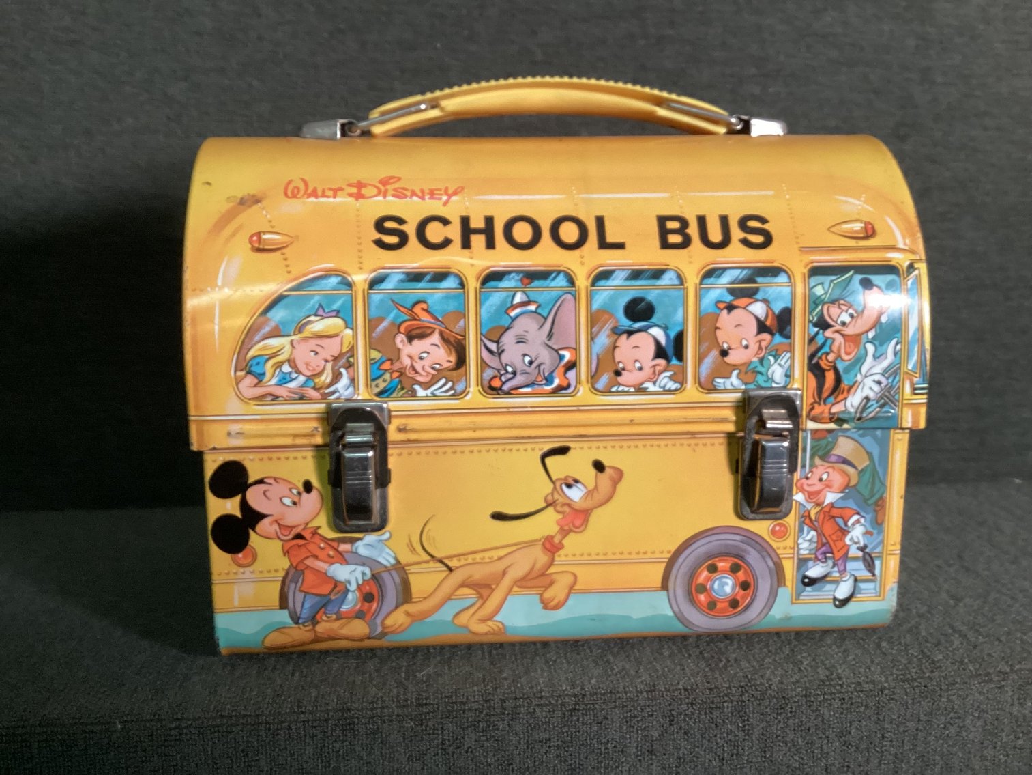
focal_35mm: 31
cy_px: 388
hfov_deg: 58.3
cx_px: 516
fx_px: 924
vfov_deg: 45.4
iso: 250
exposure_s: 1/60
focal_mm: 3.3
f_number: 2.4
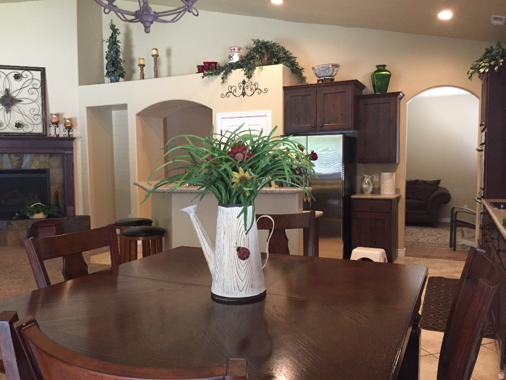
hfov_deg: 61.7
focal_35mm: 29
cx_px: 253
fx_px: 424
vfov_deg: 48.2
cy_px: 190
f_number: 2.2
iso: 200
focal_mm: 4.15
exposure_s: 1/30
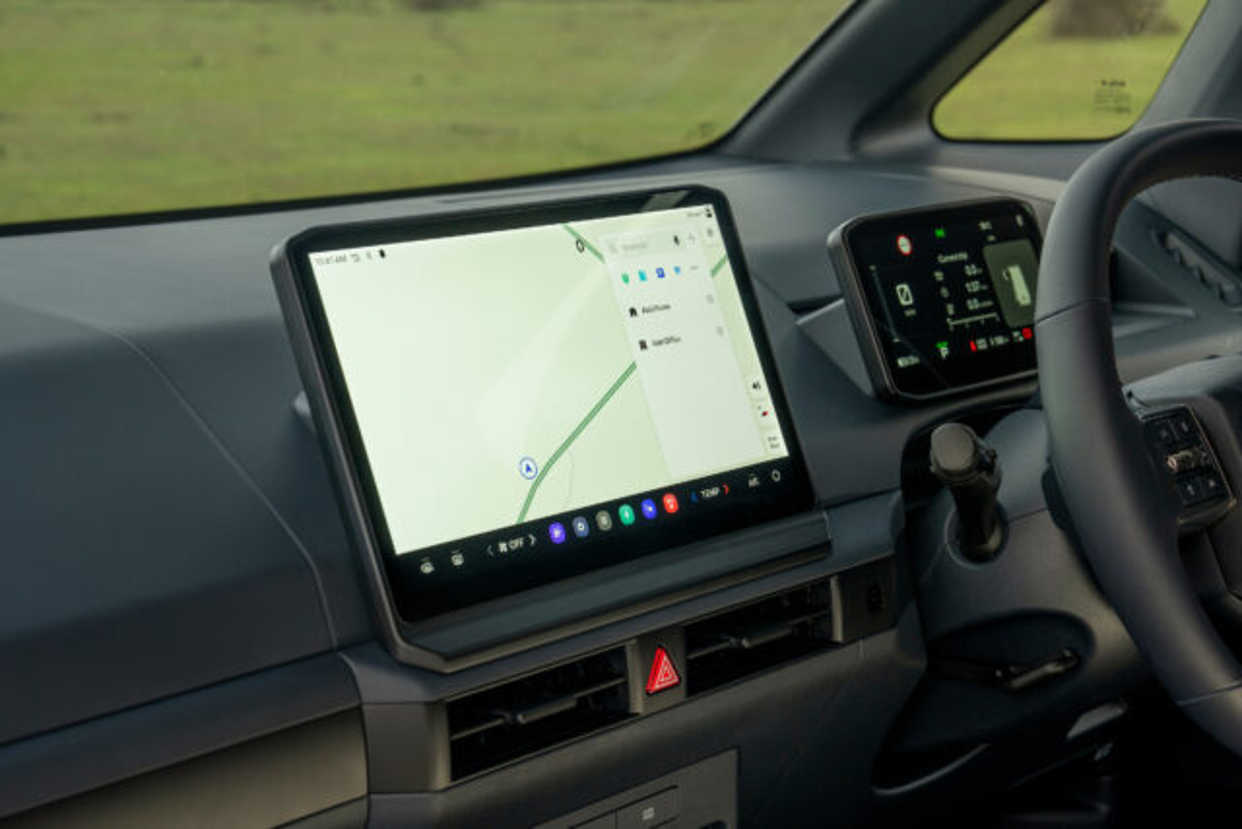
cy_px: 414
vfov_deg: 19.5
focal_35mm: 70
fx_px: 2415
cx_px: 621
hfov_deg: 28.8
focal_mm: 70
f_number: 9
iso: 400
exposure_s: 1/13
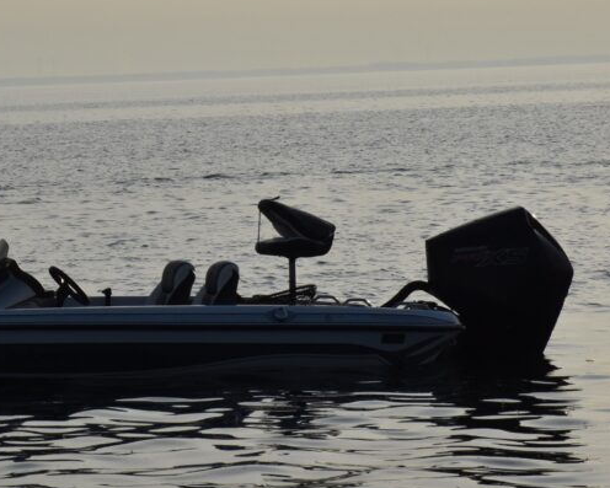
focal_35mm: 276
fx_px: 4983
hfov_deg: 7.0
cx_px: -15
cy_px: 155
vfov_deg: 5.6
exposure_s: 1/3200
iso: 640
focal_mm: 95
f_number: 14
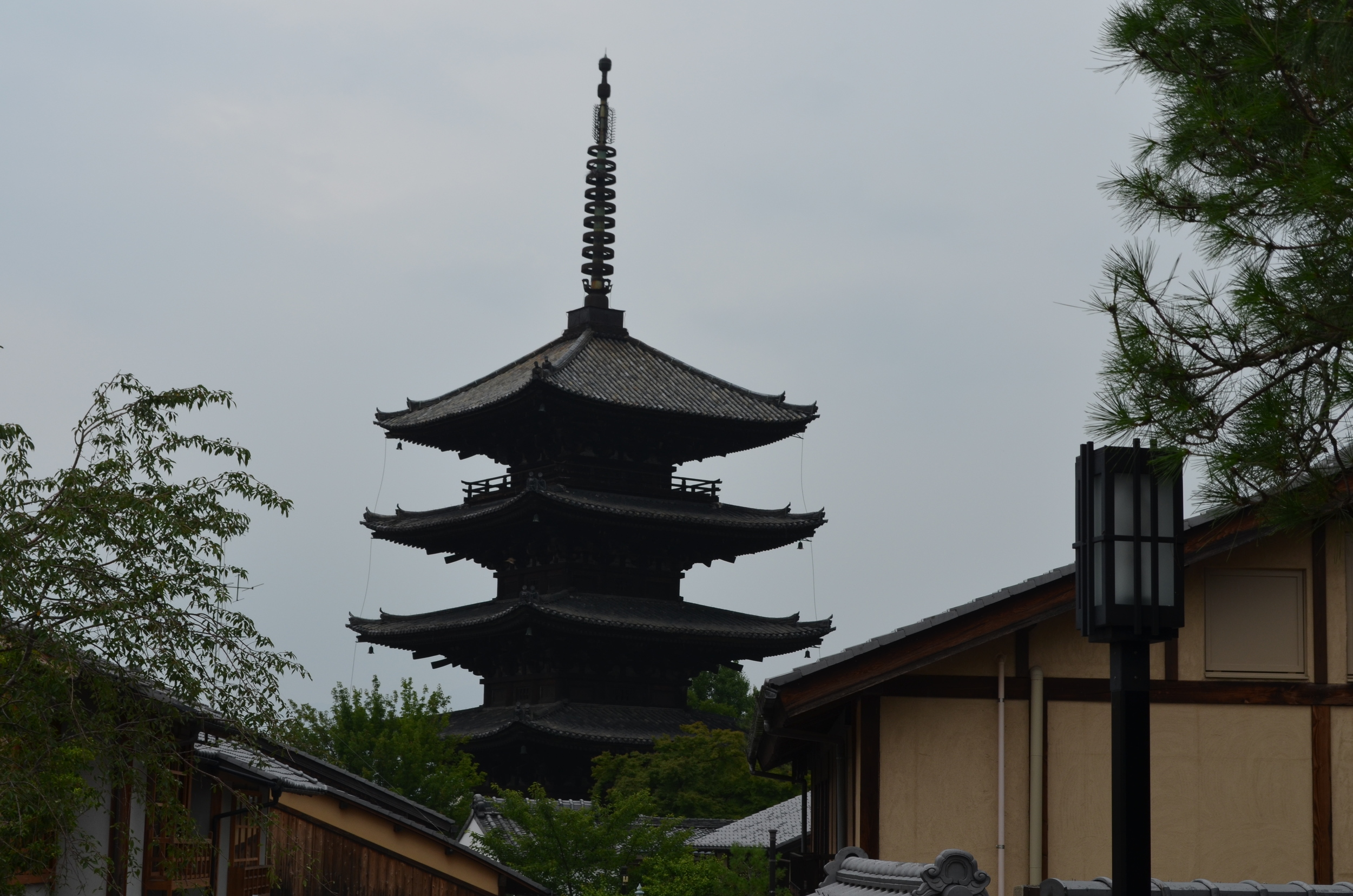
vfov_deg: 20.1
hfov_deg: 29.9
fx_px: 2532
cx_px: 676
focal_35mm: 68
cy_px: 448
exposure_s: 1/250
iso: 200
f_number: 8
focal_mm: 45
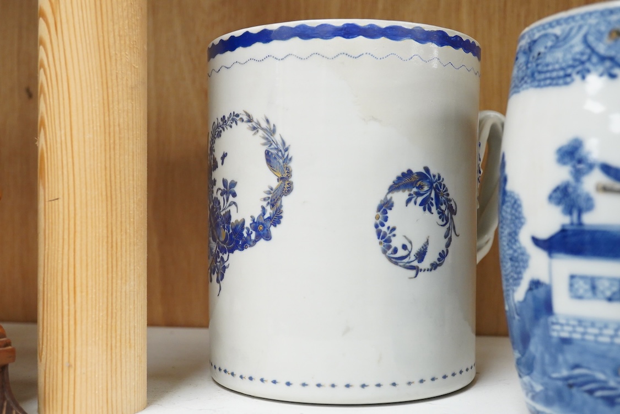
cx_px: 310
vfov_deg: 29.9
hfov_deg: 43.6
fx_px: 775
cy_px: 207
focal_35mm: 45
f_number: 9
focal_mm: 30
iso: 2500
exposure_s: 1/160
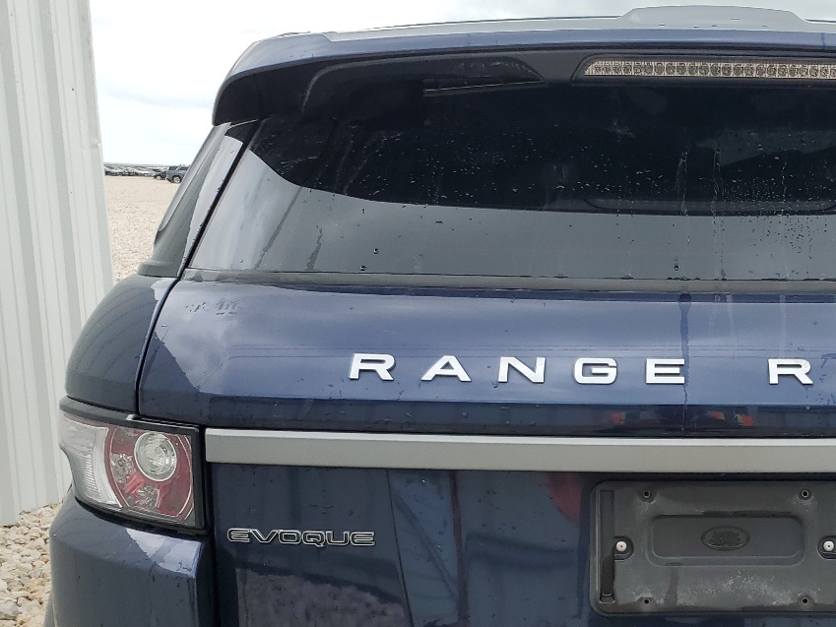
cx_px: 694
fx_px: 1184
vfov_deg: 29.1
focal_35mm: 49
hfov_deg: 37.2
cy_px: 483
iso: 50
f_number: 1.5
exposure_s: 1/1000
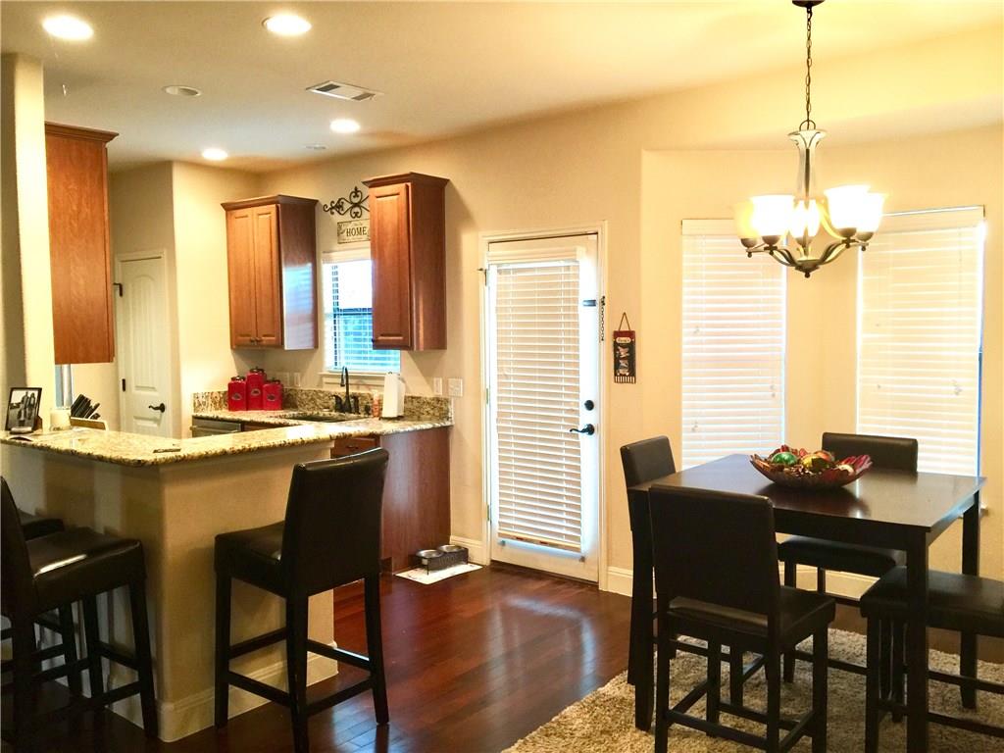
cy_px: 376
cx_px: 502
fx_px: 841
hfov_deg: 61.7
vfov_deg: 48.2
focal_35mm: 29
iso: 80
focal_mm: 4.15
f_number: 2.2
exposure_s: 1/15
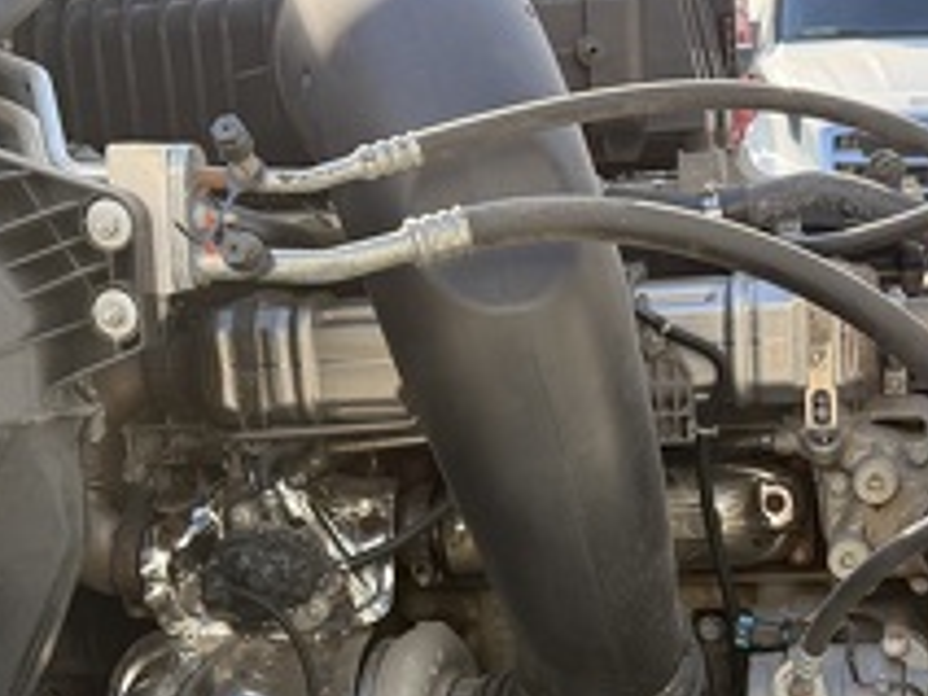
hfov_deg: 28.5
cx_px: 512
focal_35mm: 68
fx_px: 1823
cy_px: 674
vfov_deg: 21.0
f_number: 1.78
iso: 100
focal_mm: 6.76
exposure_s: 1/494
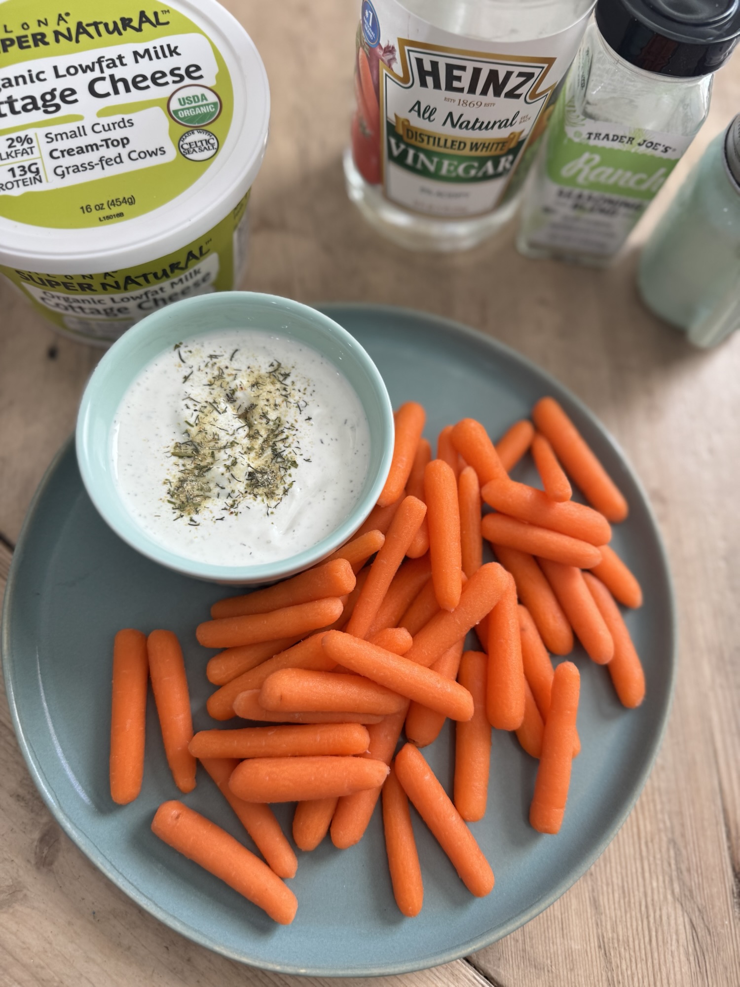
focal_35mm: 24
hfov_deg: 56.8
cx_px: 370
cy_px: 494
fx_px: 684
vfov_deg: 71.6
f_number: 1.78
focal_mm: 6.76
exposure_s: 1/120
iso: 80
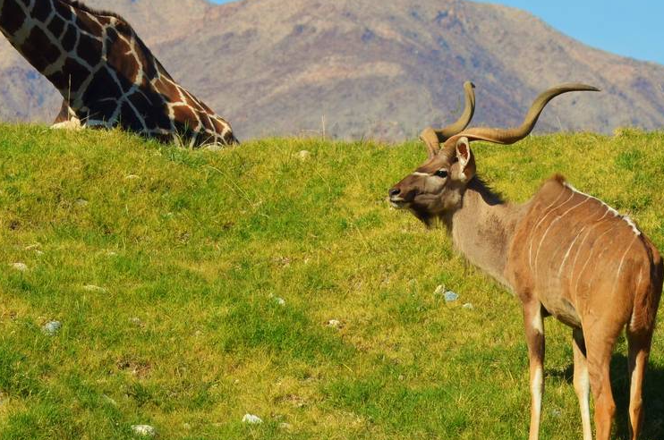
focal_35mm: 317
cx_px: 303
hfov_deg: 6.5
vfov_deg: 4.3
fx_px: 5837
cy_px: 123
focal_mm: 98
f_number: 7.1
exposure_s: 1/800
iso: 200
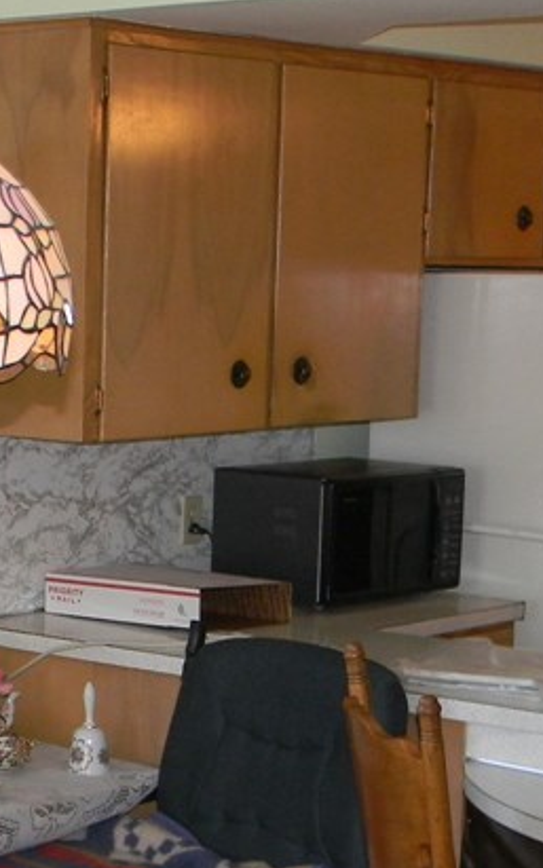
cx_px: 15
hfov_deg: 13.6
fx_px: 2249
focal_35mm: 95
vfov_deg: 21.7
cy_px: 650
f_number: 3.7
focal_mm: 6.4
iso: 200
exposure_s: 1/30
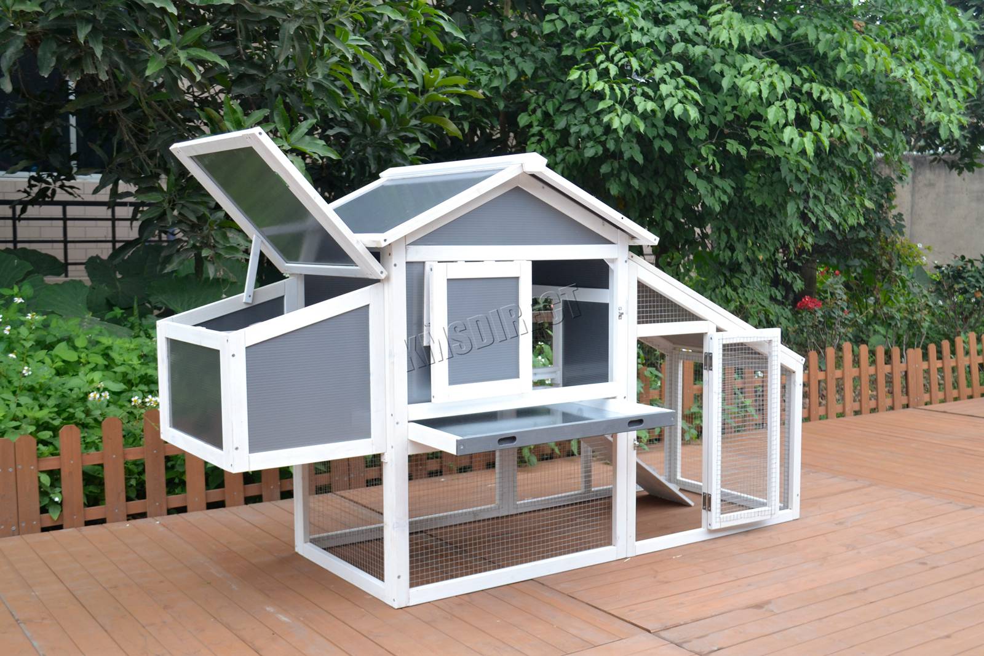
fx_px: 1066
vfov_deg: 34.2
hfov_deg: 49.5
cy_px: 328
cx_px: 492
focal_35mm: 39
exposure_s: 1/100
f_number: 5
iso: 400
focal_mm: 26
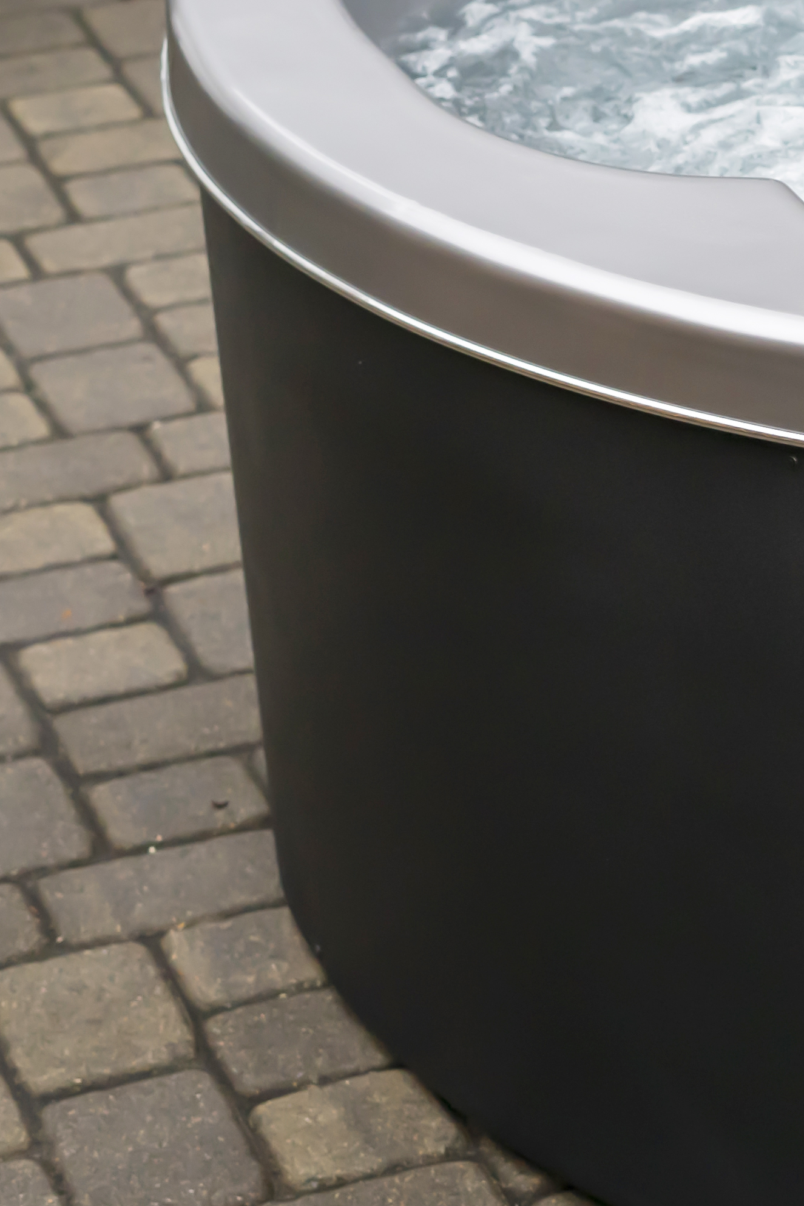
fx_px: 5057
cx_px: 1323
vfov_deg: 13.6
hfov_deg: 8.8
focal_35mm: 151
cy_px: 445
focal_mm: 50
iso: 640
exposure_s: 1/400
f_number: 3.5
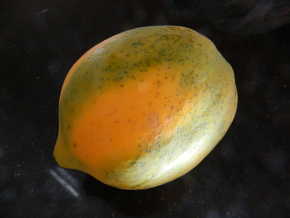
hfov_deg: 69.4
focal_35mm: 25
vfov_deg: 54.9
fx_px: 209
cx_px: 145
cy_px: 109
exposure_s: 1/25
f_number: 3.1
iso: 400
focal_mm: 4.5
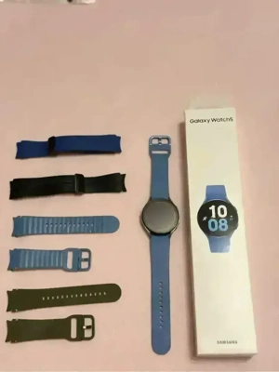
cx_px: 140
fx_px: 516
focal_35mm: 48
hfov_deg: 30.3
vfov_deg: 39.7
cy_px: 186
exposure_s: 1/100
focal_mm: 6.76
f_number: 1.78
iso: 100
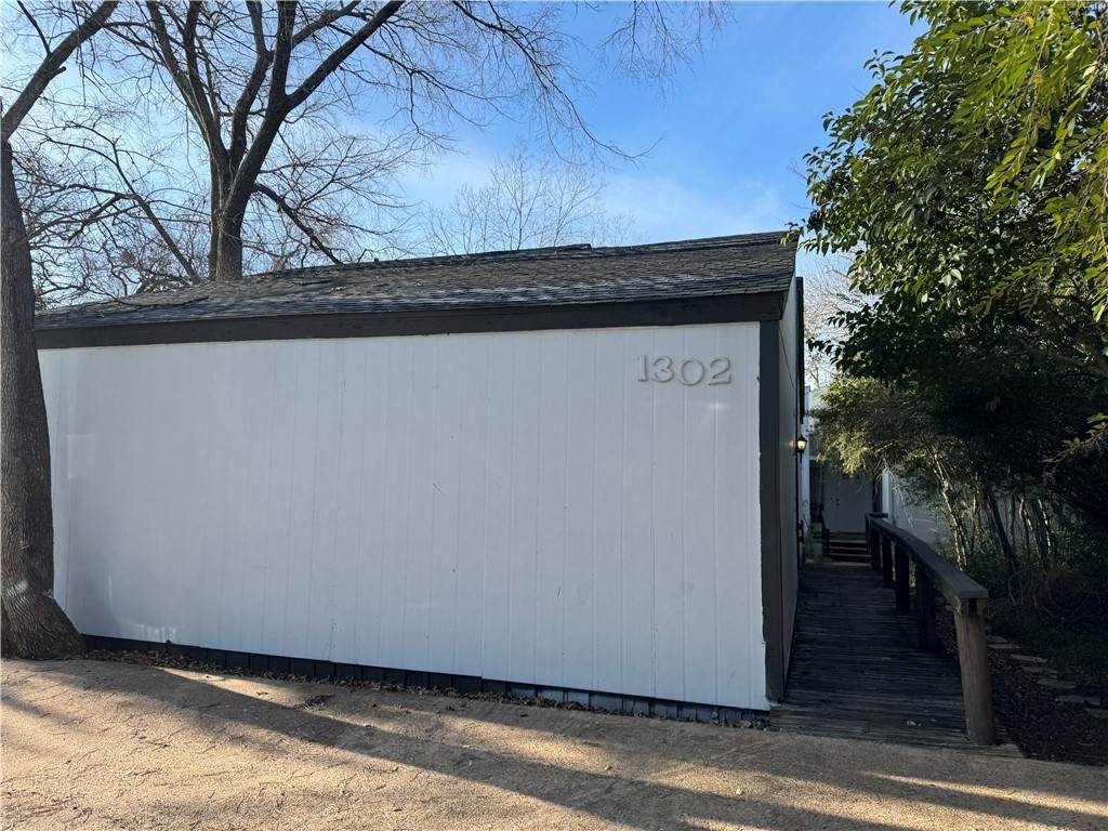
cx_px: 554
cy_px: 416
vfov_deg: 56.8
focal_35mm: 24
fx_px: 768
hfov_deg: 71.6
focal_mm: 6.76
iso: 80
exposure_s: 1/2041
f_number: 1.78
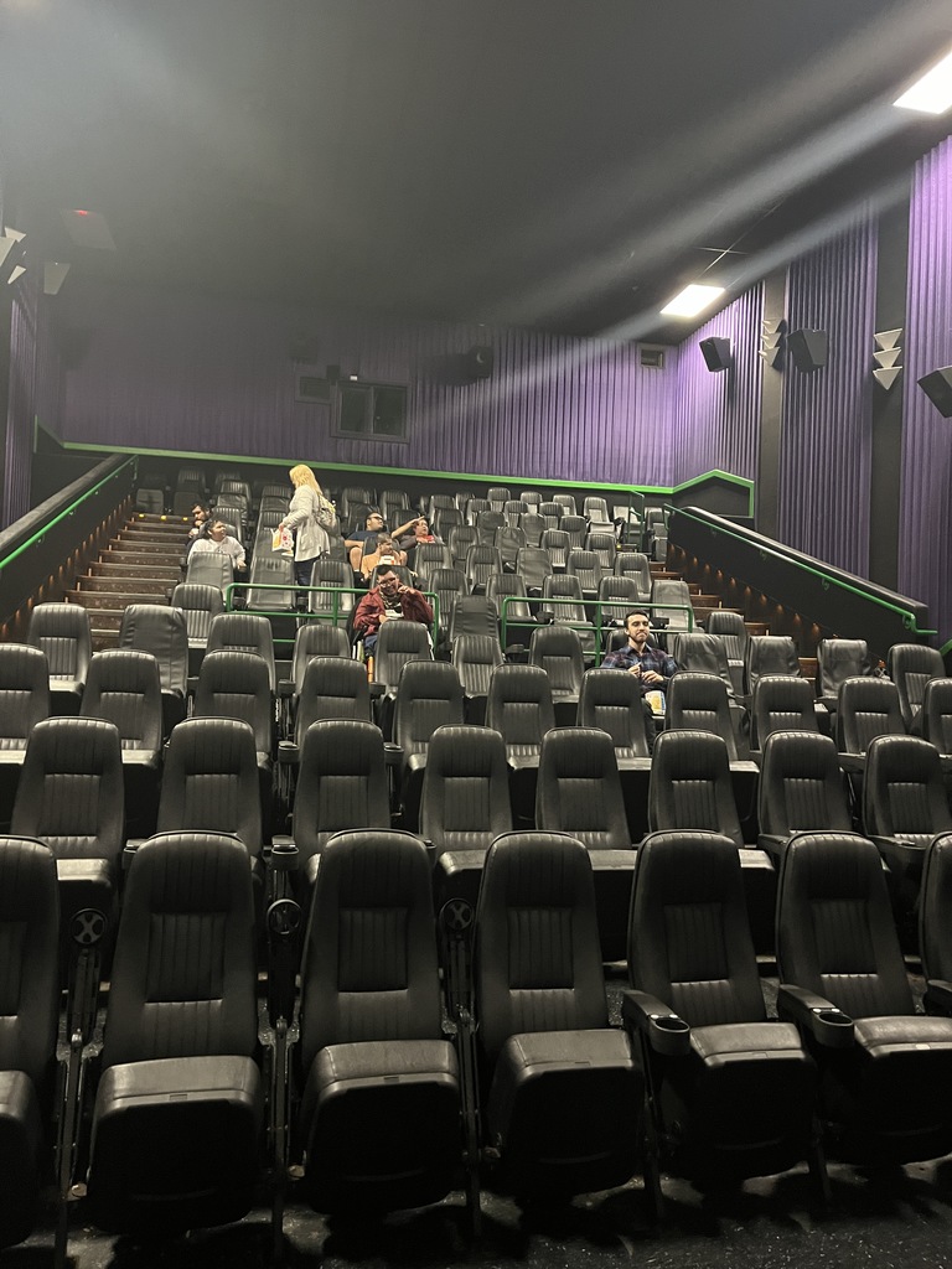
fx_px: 953
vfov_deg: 67.3
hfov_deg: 53.1
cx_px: 476
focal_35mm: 26
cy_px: 634
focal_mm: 5.1
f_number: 1.6
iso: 800
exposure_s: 1/30
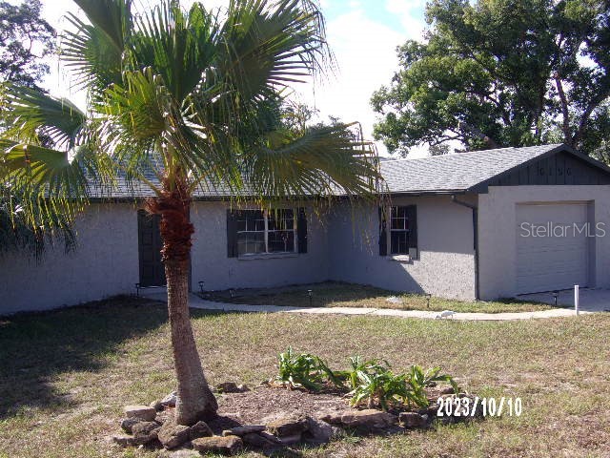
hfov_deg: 44.8
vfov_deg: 34.3
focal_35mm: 42
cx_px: 305
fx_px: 740
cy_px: 229
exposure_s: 1/400
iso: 80
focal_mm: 7.6
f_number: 3.7
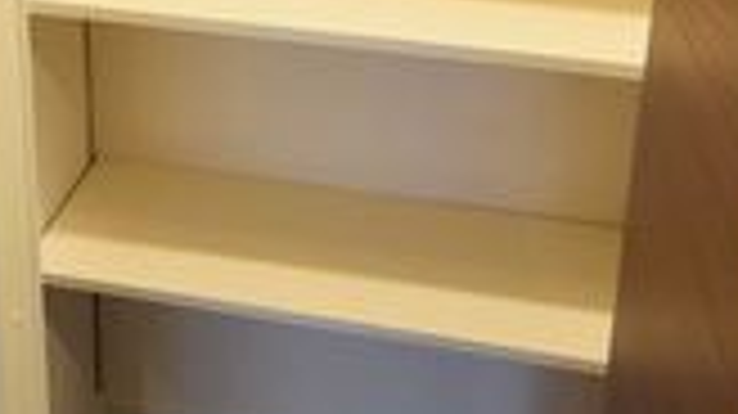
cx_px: 317
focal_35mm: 49
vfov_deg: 21.2
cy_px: -176
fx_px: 958
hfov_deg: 42.0
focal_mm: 8
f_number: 4.5
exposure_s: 1/30
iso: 800
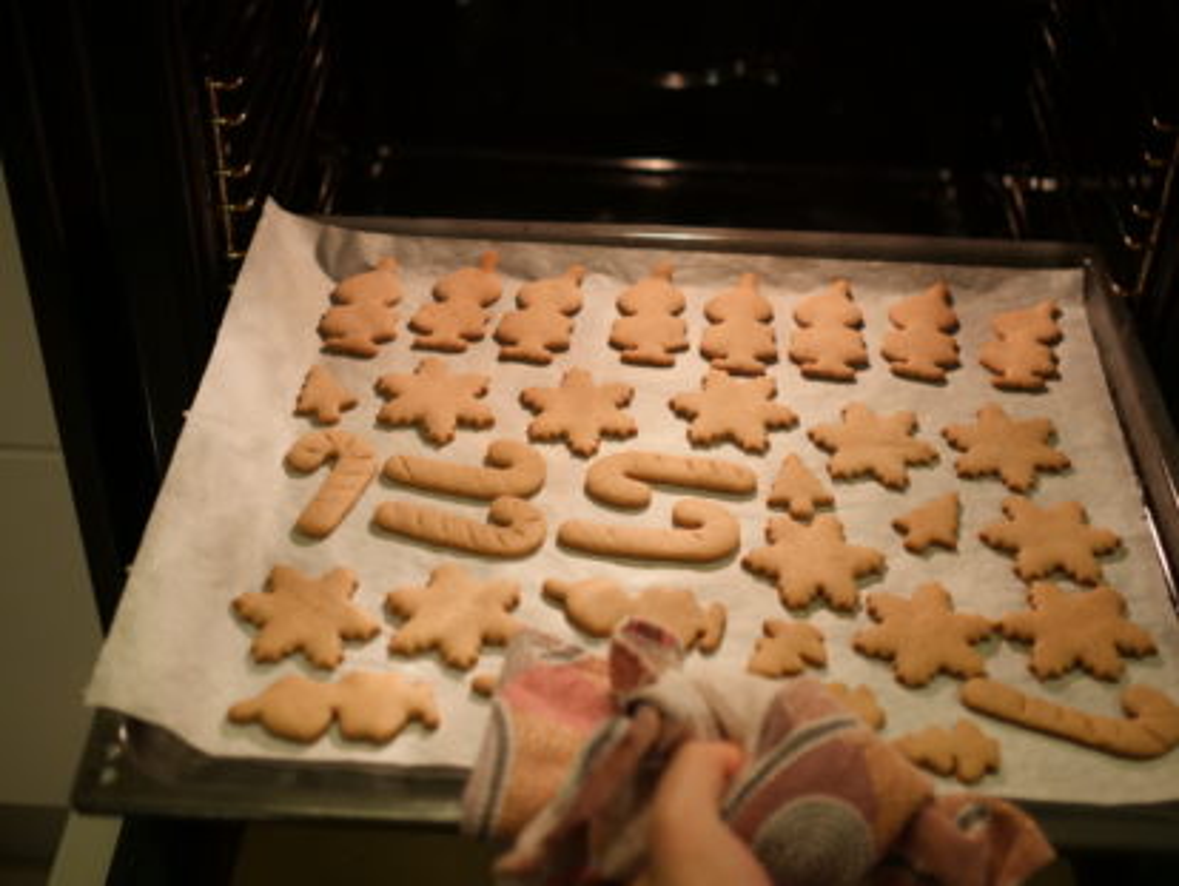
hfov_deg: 38.2
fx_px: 1704
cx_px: 590
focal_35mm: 50
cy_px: 443
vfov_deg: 29.1
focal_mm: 25
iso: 400
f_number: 1.8
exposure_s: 1/60
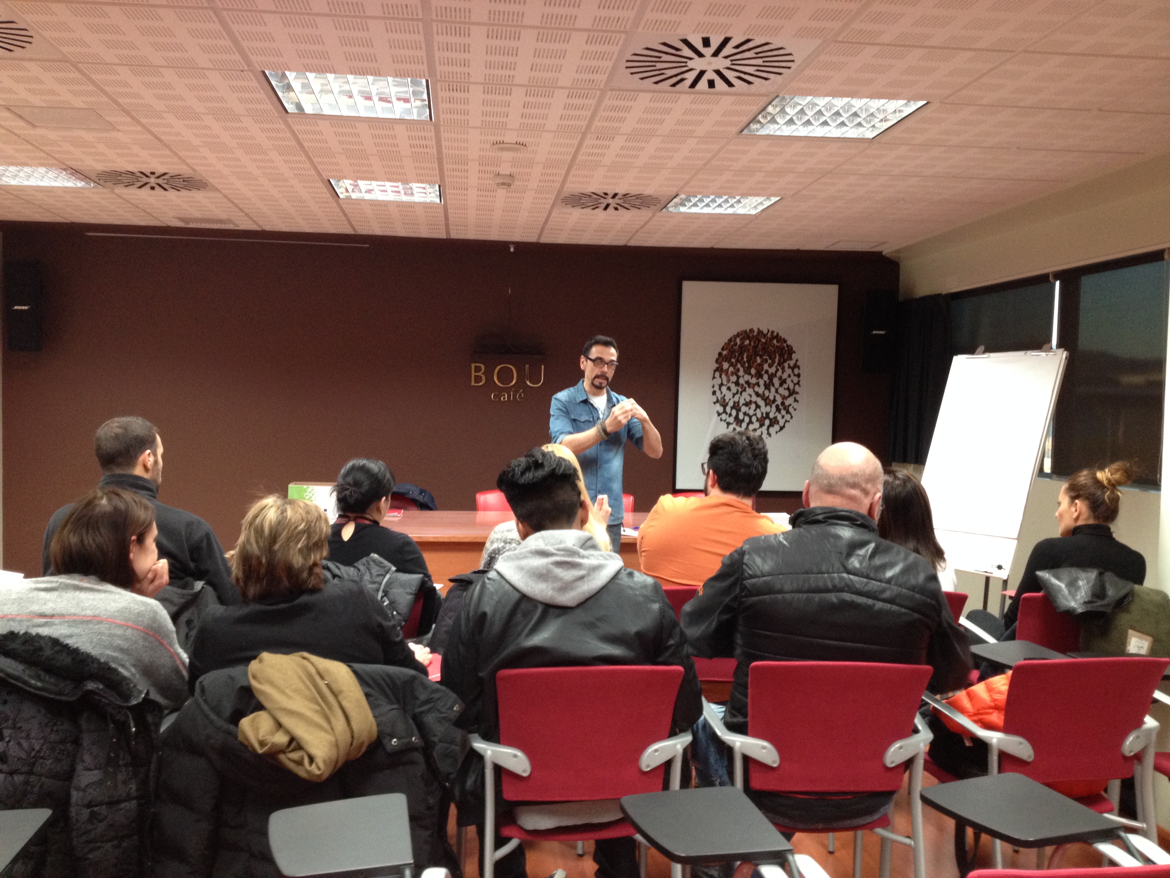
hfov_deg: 52.6
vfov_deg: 40.7
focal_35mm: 35
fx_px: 1183
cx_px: 585
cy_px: 439
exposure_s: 1/20
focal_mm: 4.28
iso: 200
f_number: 2.4
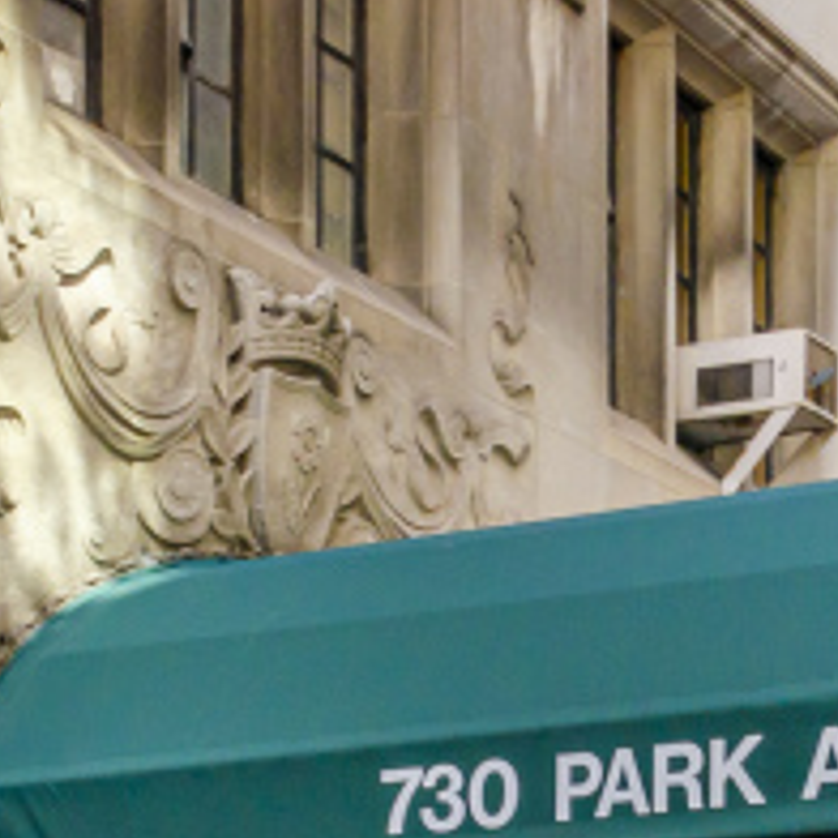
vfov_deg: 14.8
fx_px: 2958
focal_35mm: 108
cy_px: 1308
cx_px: 205
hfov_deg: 16.0
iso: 100
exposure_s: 1/160
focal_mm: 18
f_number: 9
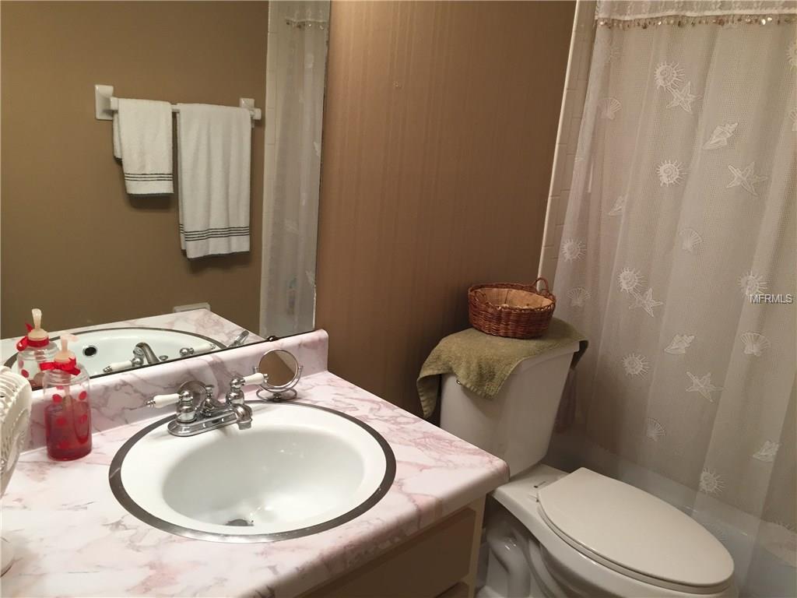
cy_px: 299
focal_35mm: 29
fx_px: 668
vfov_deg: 48.2
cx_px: 398
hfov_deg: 61.7
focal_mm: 4.15
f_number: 2.2
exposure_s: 1/30
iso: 64
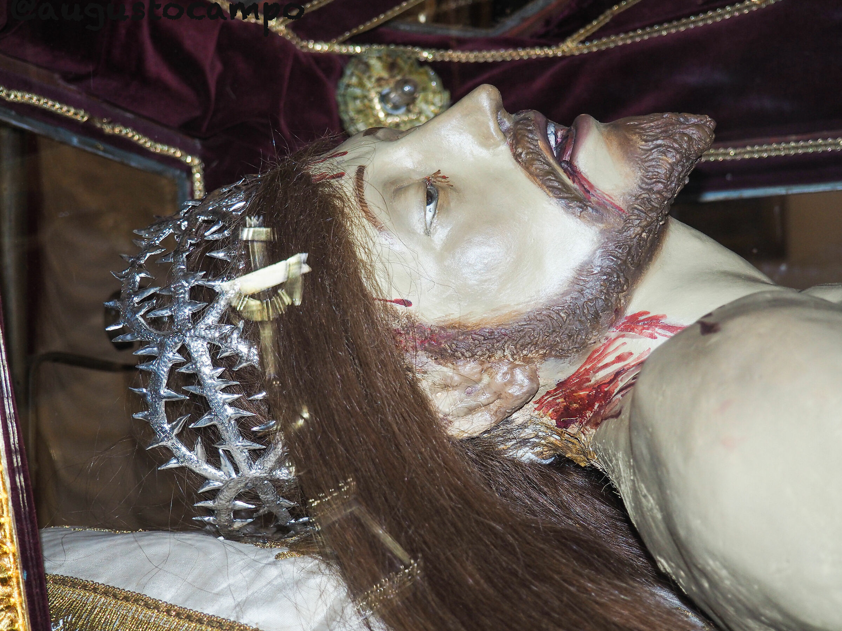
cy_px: 316
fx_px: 1605
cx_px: 421
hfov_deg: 29.4
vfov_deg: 22.3
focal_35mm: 66
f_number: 5
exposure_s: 1/60
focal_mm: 33
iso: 640
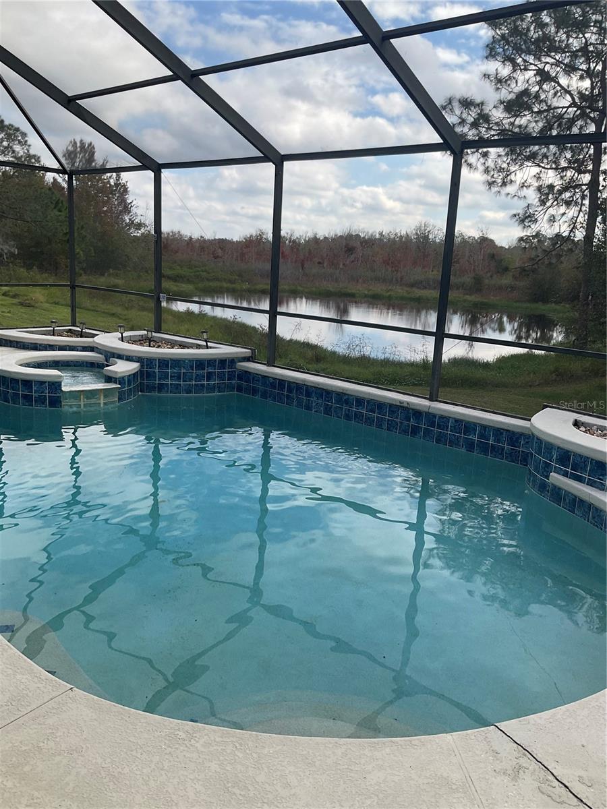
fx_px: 678
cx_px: 304
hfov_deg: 48.2
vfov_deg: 61.7
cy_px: 404
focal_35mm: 29
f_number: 1.8
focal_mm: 3
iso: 16
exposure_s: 1/929
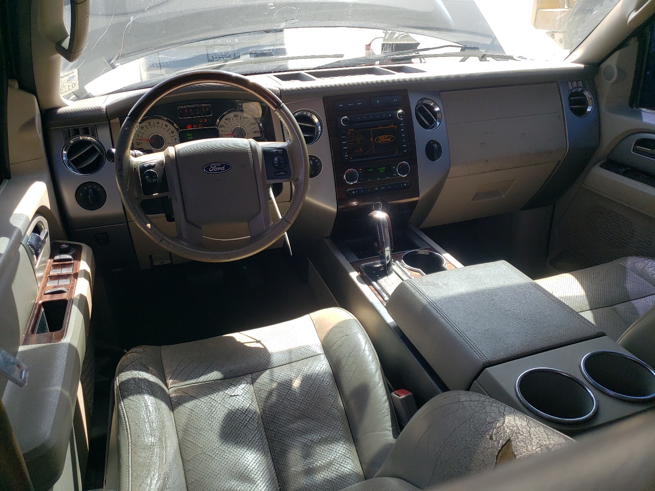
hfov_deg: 67.3
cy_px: 246
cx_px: 328
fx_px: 492
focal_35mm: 26
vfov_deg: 53.1
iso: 50
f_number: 1.5
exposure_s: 1/455
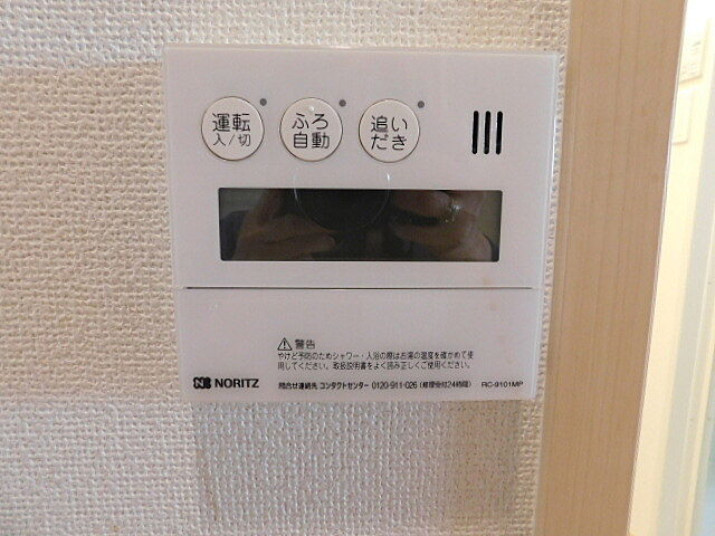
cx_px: 358
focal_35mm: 23
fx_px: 475
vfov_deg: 58.9
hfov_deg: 73.9
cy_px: 268
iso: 400
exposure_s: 1/30
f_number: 3
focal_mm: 4
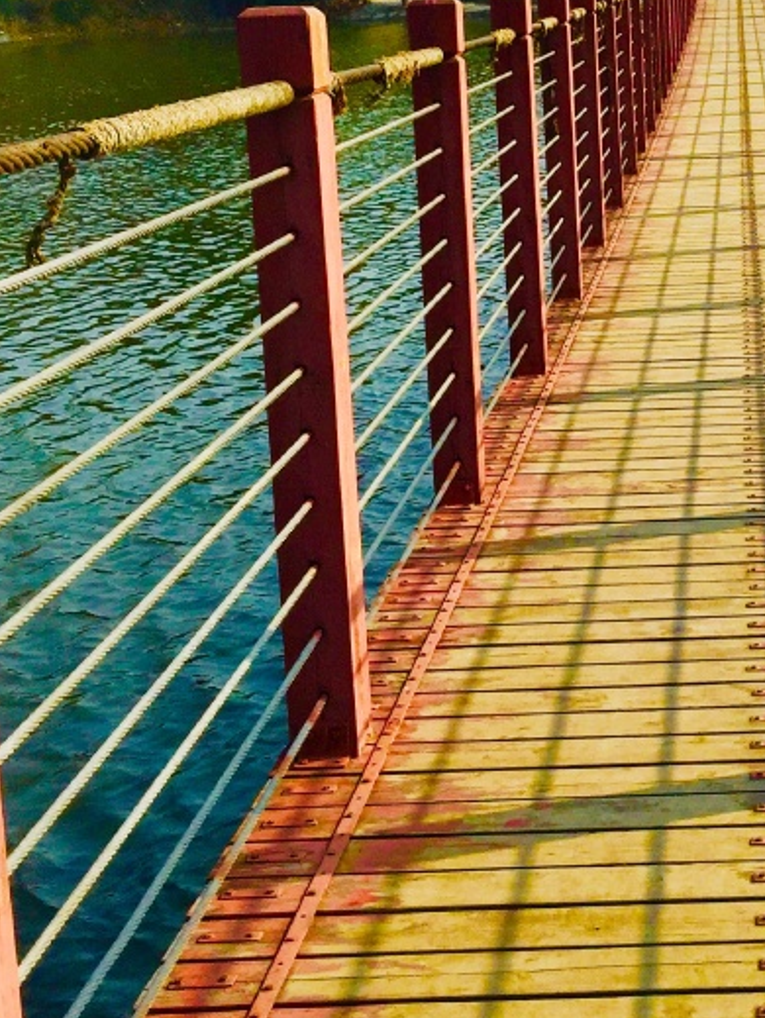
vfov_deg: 28.7
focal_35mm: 67
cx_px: 736
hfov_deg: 21.3
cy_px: 308
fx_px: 1972
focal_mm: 4.15
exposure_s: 1/2825
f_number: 2.2
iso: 32
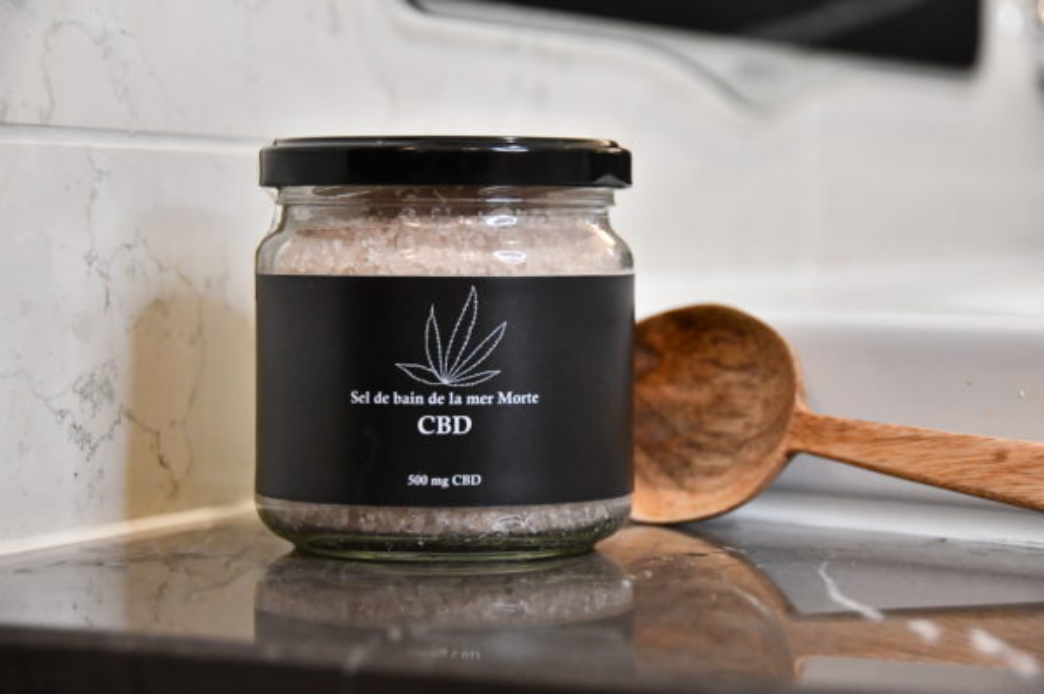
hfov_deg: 19.5
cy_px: 347
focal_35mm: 105
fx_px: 3042
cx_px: 522
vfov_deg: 13.0
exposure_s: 1/125
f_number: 5
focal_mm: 70
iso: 3200
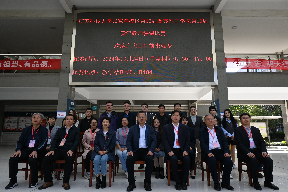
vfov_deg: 53.1
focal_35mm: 24
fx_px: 192
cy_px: 96
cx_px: 144
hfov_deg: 73.7
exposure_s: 1/250
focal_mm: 16
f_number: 5.6
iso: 200
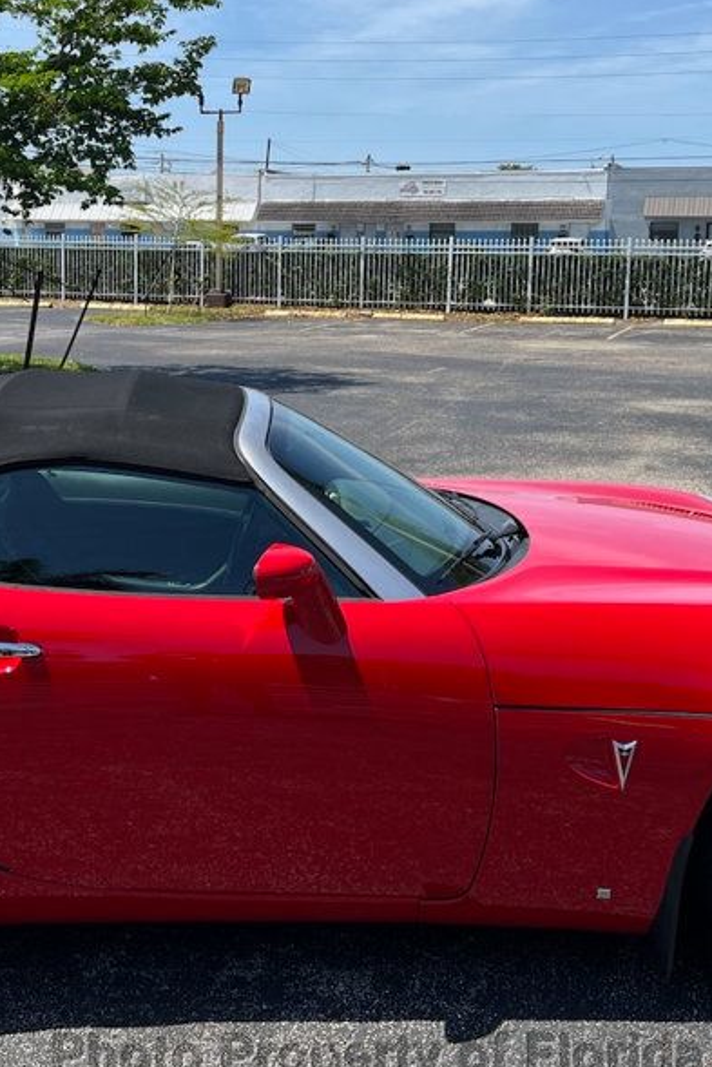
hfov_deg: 28.5
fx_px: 1393
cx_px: 254
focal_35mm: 47
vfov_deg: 41.7
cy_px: 422
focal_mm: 5.7
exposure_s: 1/1280
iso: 50
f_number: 1.5
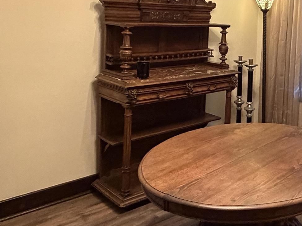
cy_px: 46
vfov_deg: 32.0
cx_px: 248
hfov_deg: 40.9
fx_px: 384
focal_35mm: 44
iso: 640
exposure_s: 1/60
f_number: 2.2
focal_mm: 2.22
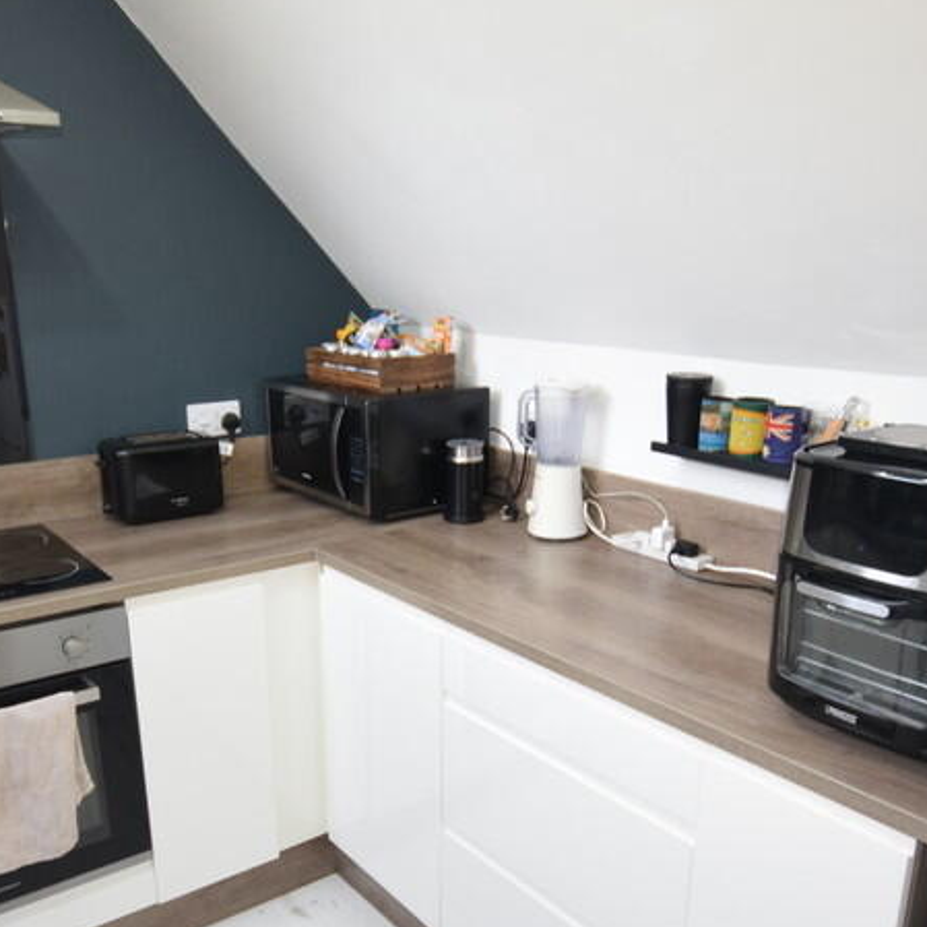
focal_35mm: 32
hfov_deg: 51.1
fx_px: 969
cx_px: 417
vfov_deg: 50.8
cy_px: 565
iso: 800
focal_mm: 11
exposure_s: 1/100
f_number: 5
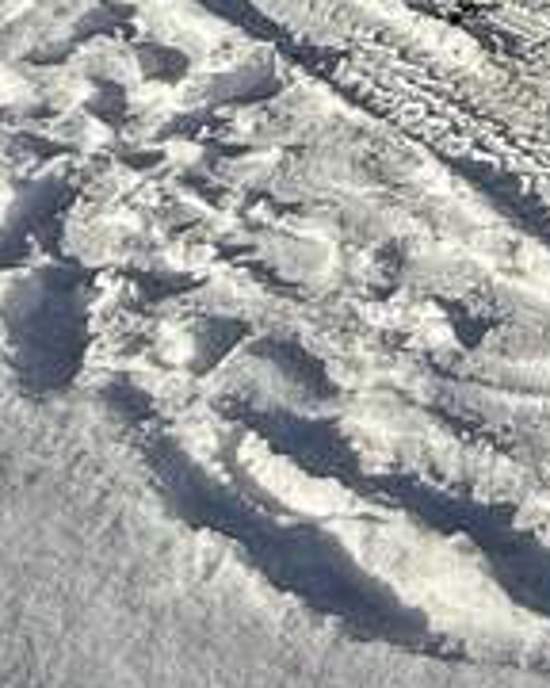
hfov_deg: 14.2
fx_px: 1974
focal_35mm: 97
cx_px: 970
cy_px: -921
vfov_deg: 14.2
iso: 50
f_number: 2.2
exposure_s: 1/4425
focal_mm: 2.22
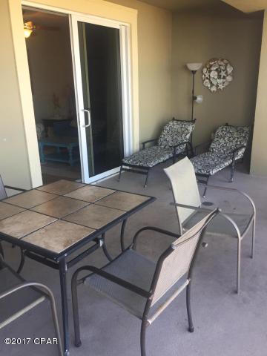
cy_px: 178
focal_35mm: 29
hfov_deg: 48.2
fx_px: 298
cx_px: 134
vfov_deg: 61.7
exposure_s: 1/100
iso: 50
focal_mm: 4.15
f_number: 2.2
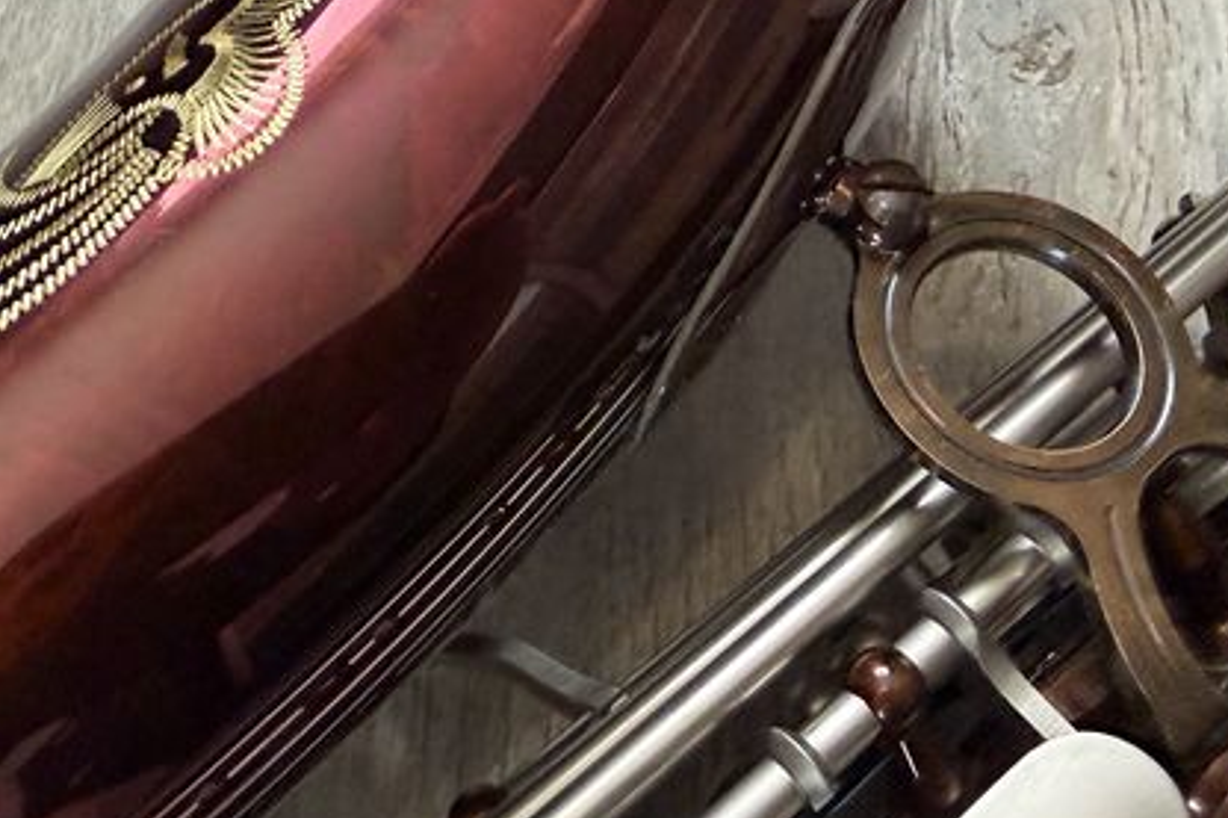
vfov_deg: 26.5
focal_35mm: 48
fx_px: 1637
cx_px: 422
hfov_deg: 40.7
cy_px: -3
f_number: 2.2
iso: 500
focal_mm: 2.22
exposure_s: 1/60
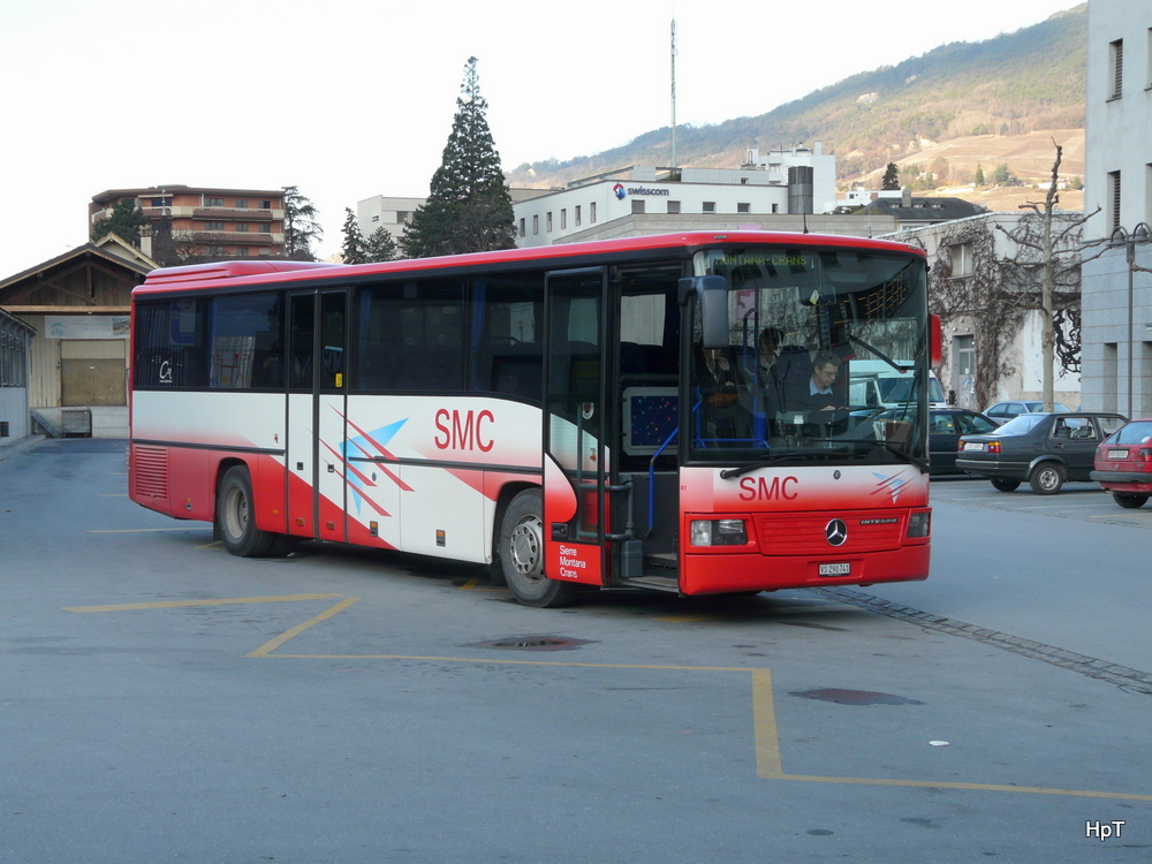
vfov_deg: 24.0
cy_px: 432
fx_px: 2030
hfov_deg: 31.7
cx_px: 576
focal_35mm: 61
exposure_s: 1/160
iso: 100
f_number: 4
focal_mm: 10
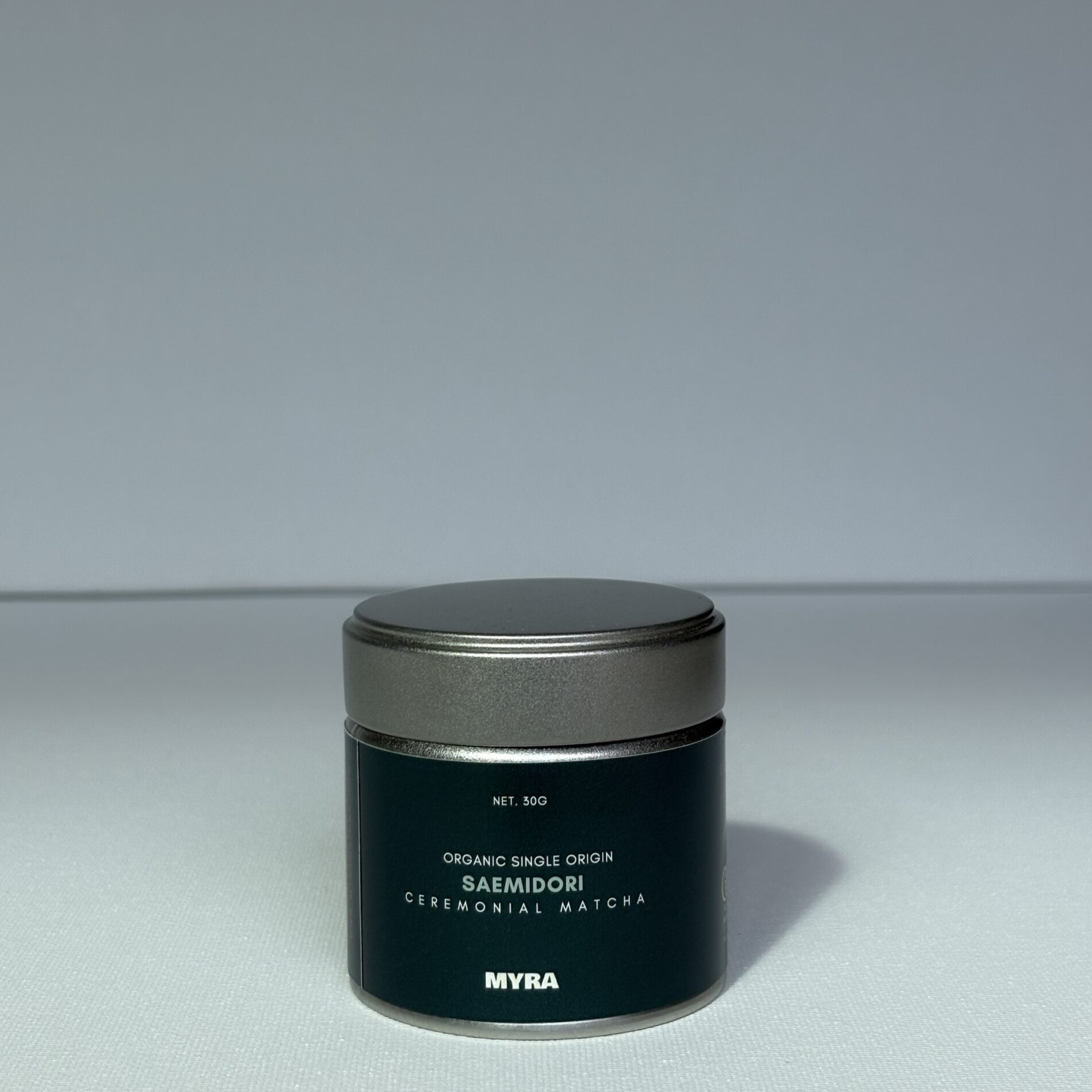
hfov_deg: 27.7
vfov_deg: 27.7
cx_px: 543
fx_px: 2213
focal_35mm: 62
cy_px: 570
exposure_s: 1/1312
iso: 32
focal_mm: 5.96
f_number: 1.6
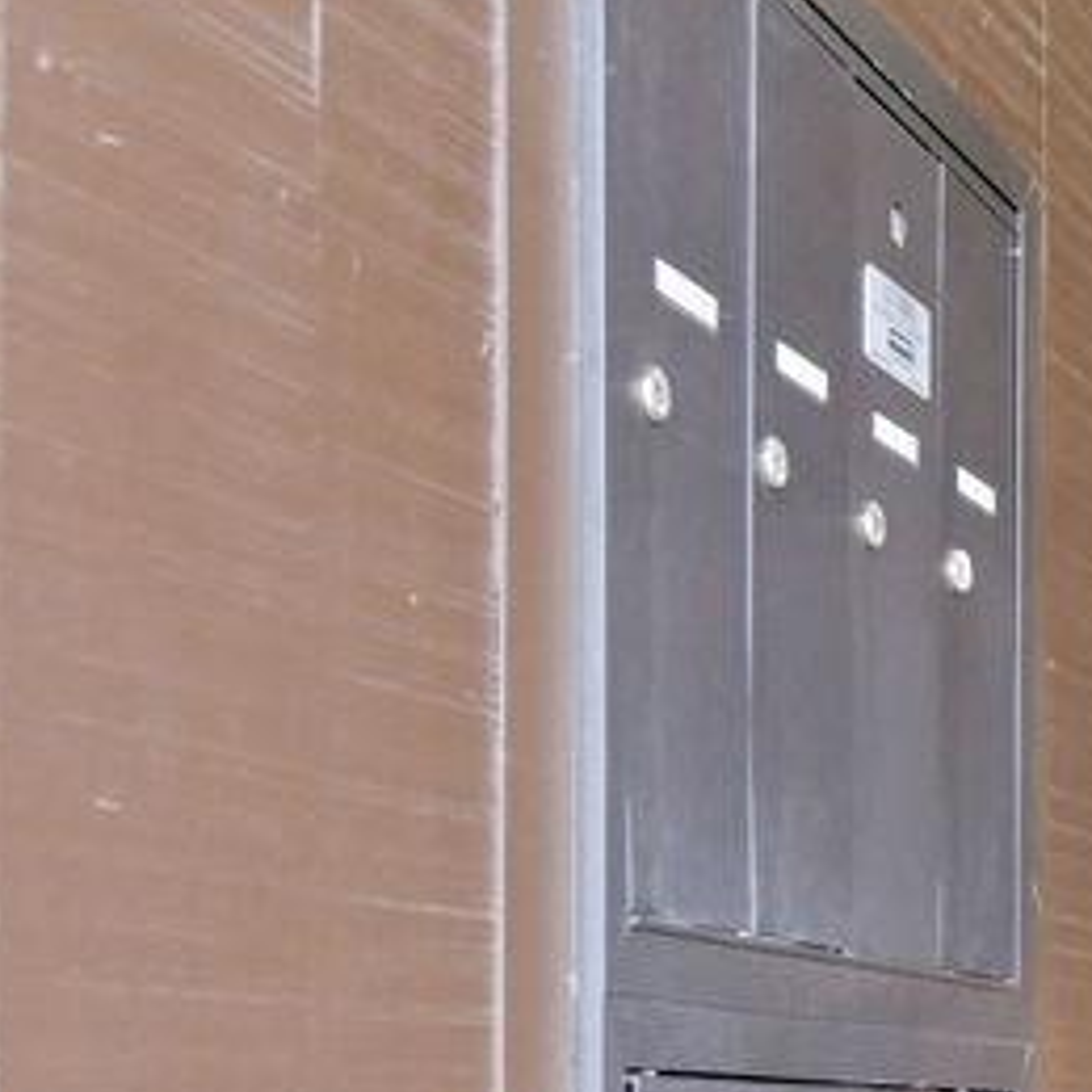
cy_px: 1151
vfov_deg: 17.9
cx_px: 2465
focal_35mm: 94
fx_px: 3355
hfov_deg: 14.0
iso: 400
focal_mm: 24
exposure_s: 1/30
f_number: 11
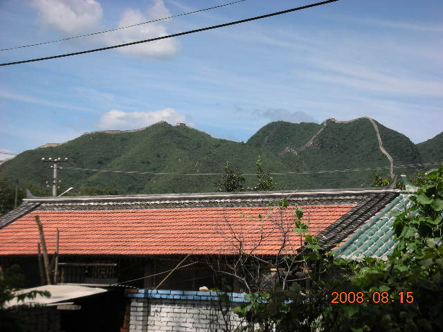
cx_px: 222
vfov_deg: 14.1
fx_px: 1344
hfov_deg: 18.7
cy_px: 166
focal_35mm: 105
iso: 50
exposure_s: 1/276
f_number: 5.4
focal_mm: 17.4
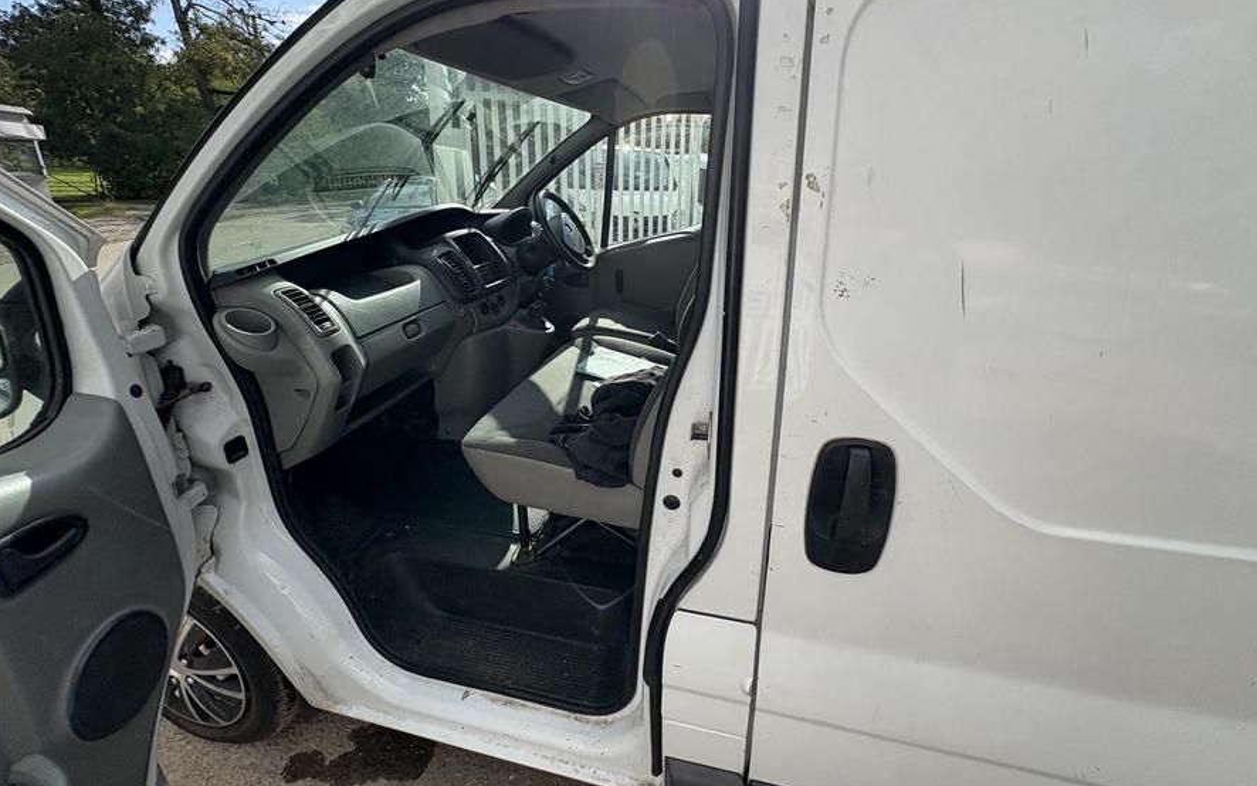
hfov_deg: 101.5
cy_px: 335
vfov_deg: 74.4
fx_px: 514
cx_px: 623
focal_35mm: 15
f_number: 2.2
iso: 40
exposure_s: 1/868
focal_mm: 2.22
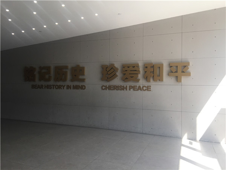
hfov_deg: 61.7
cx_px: 113
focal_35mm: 29
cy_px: 85
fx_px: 189
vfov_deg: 48.2
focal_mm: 4.15
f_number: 2.2
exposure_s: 1/100
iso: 50
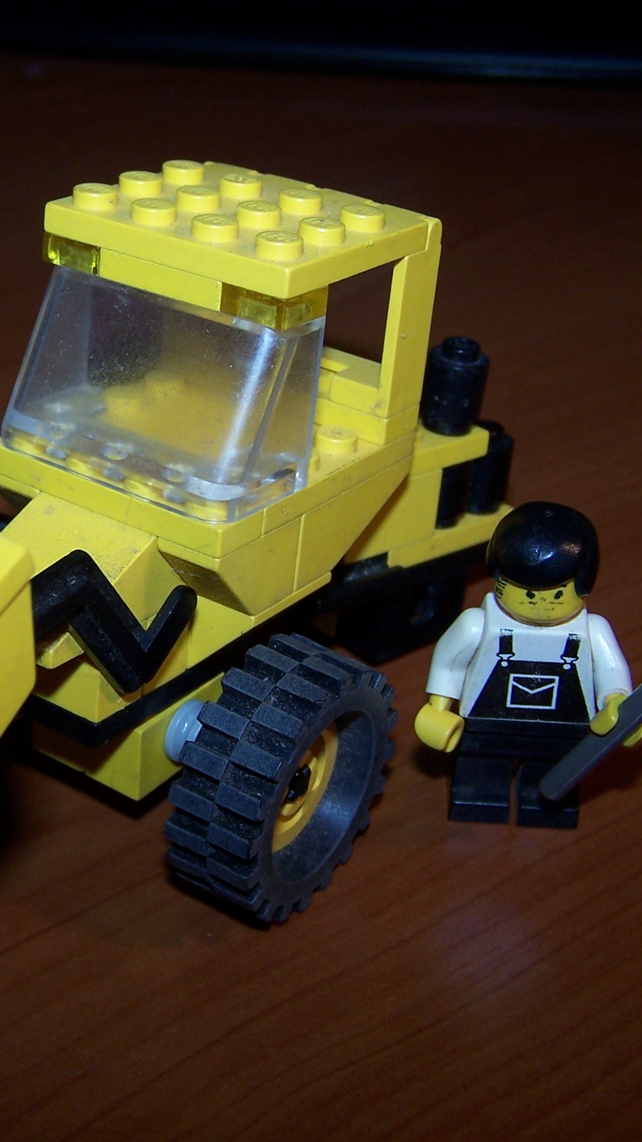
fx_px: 1695
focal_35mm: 56
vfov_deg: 37.2
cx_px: 103
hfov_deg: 21.1
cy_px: 567
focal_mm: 6.3
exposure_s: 1/60
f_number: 2.8
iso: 80
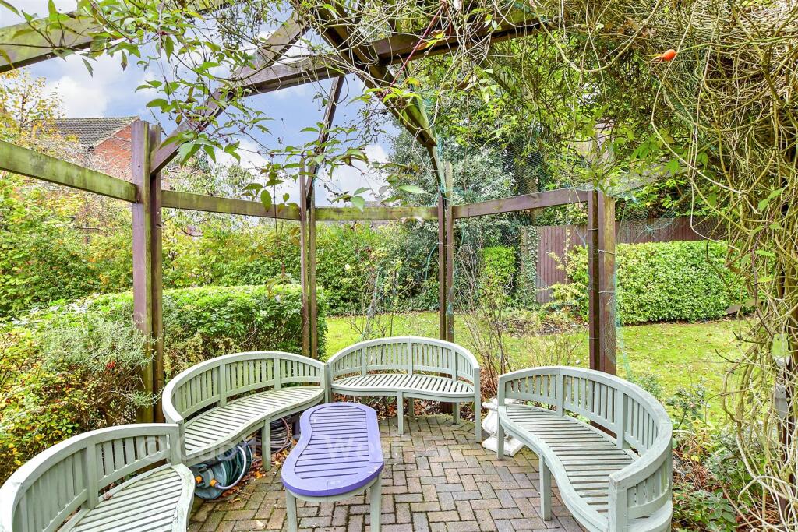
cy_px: 266
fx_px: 355
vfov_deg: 73.8
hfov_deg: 96.7
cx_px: 399
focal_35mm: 16
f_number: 8
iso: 500
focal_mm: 11
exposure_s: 1/40
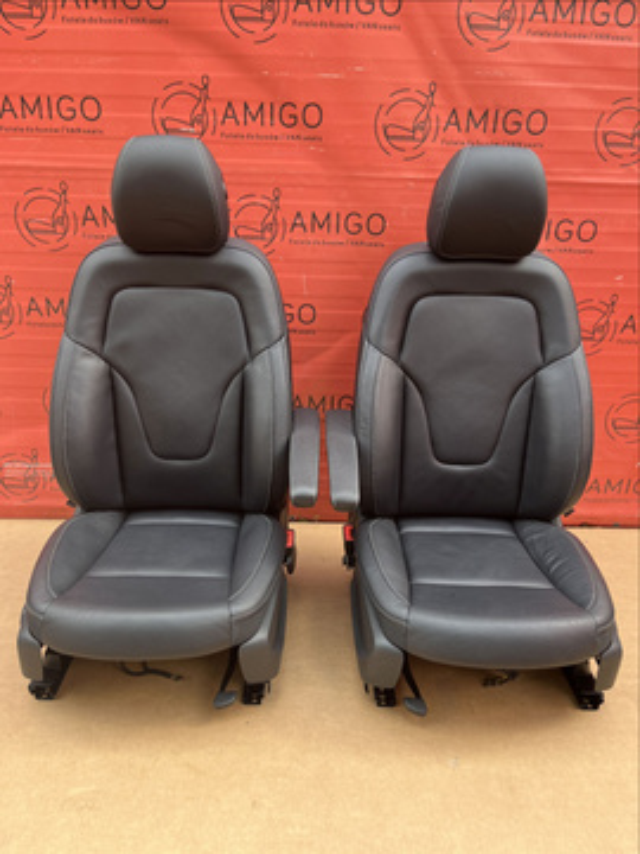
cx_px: 320
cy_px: 427
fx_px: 641
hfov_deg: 53.1
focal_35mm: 26
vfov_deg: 67.3
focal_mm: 5.1
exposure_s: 1/121
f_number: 1.6
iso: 100
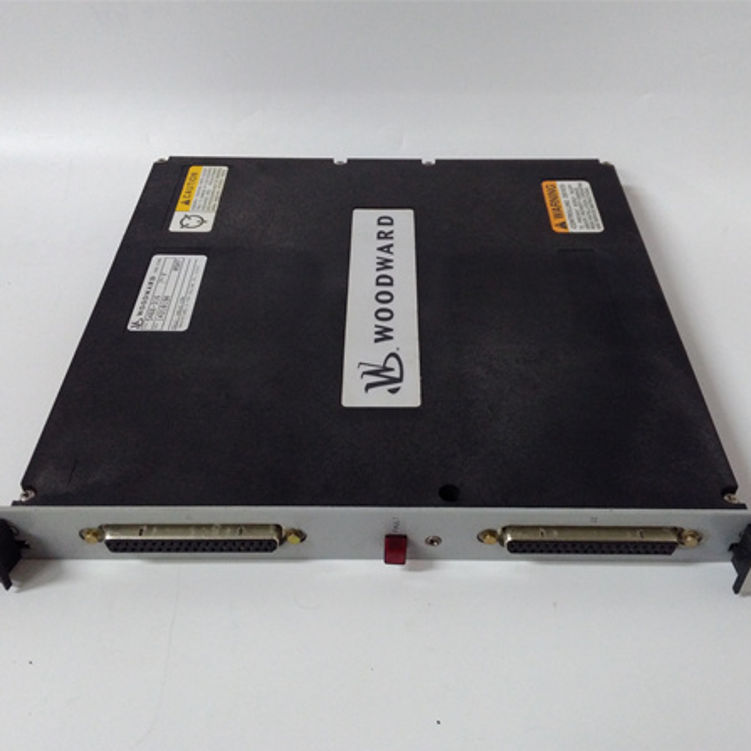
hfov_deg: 51.1
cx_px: 397
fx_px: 785
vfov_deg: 51.1
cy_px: 376
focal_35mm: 32
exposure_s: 1/33
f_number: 2
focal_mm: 3.79
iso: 445
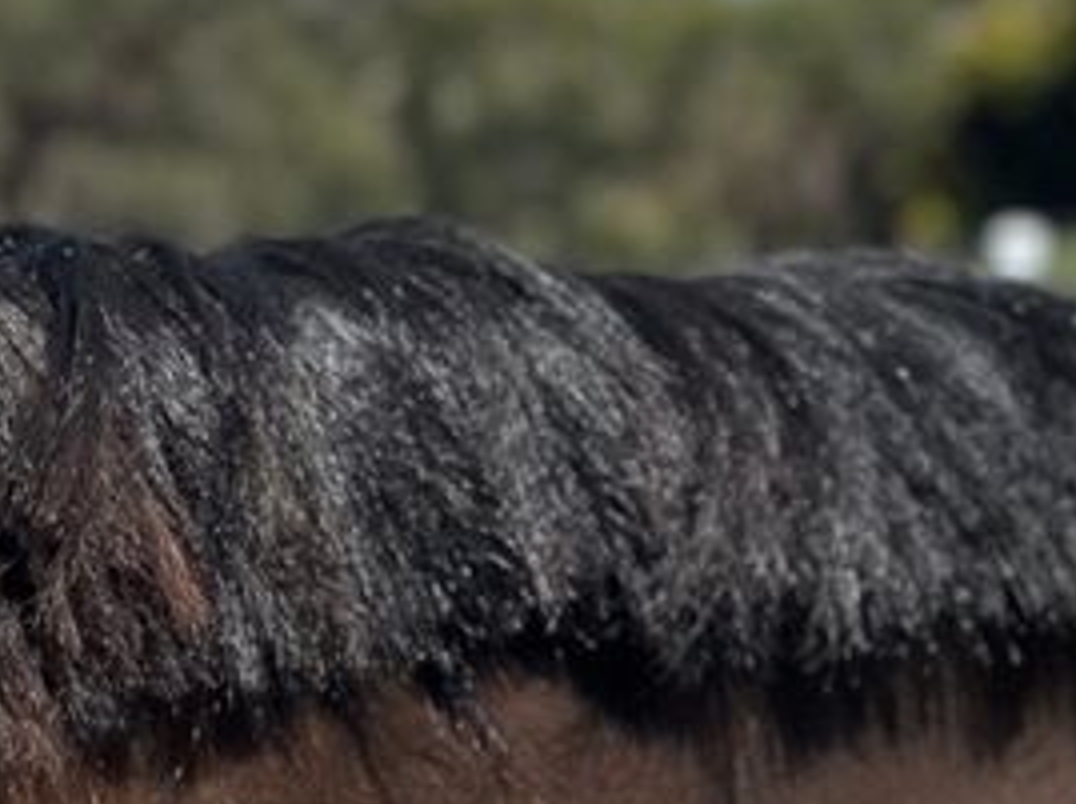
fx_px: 4439
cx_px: -484
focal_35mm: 143
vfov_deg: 10.2
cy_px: 900
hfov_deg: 13.1
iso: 80
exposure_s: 1/5556
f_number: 1.78
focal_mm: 6.86
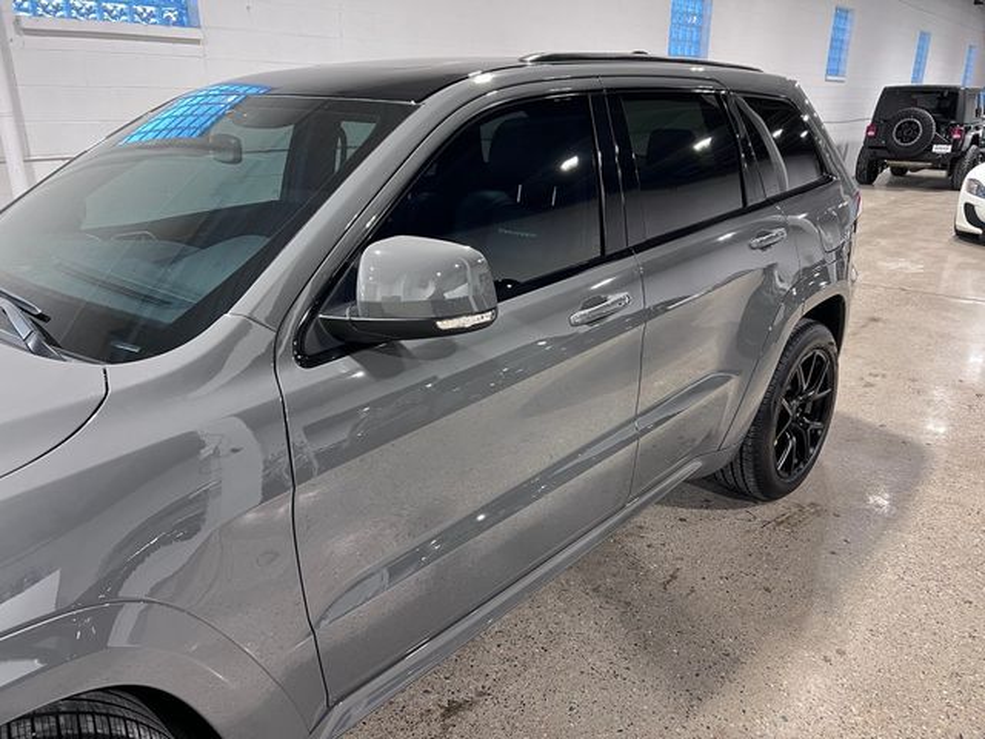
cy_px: 370
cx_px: 492
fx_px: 740
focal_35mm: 26
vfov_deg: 53.1
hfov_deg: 67.3
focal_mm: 5.7
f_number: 1.5
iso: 125
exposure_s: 1/60
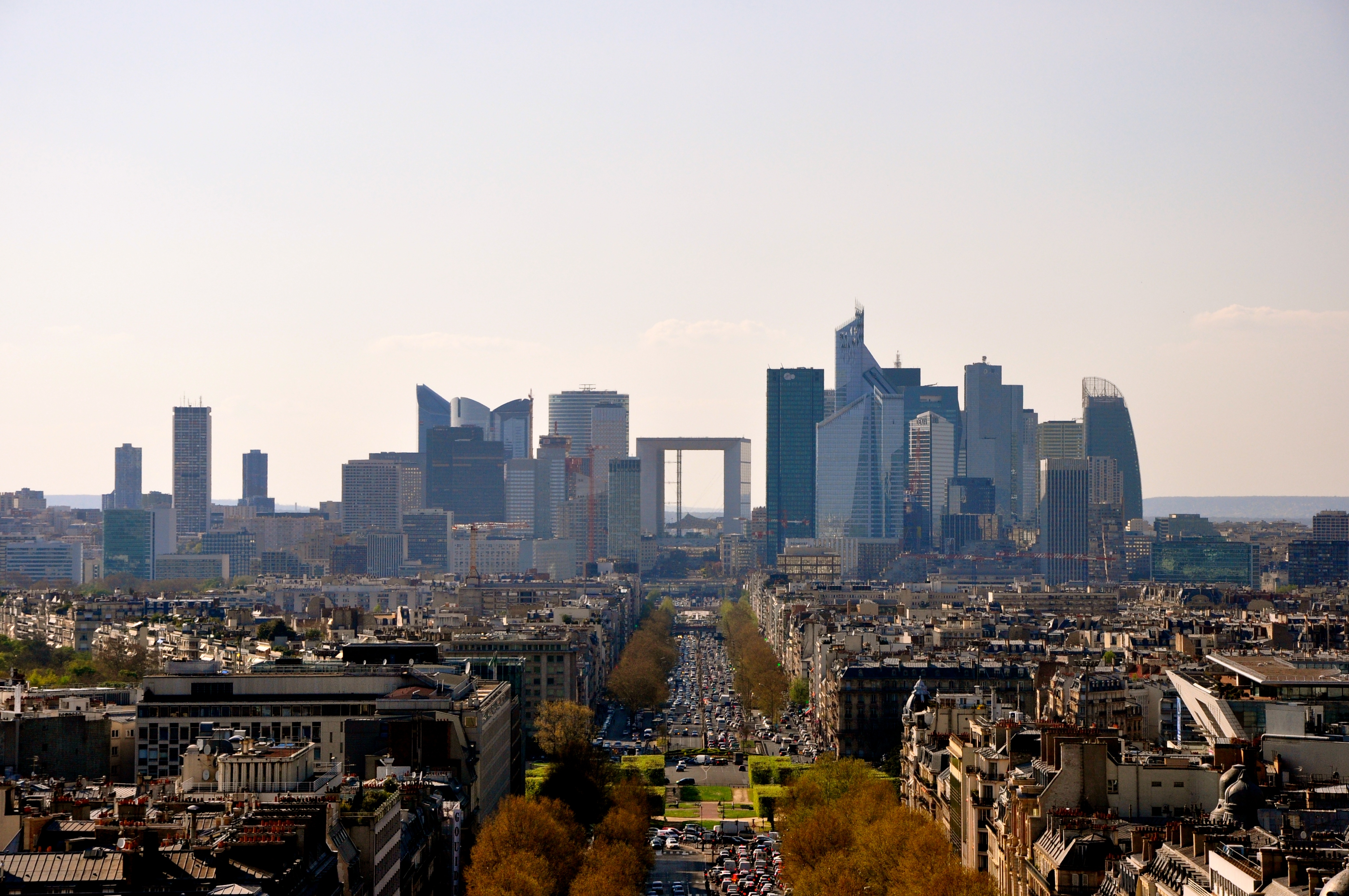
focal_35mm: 120
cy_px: 448
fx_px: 4491
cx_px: 674
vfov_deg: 11.4
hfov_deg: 17.1
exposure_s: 1/1250
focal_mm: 80
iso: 400
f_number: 9
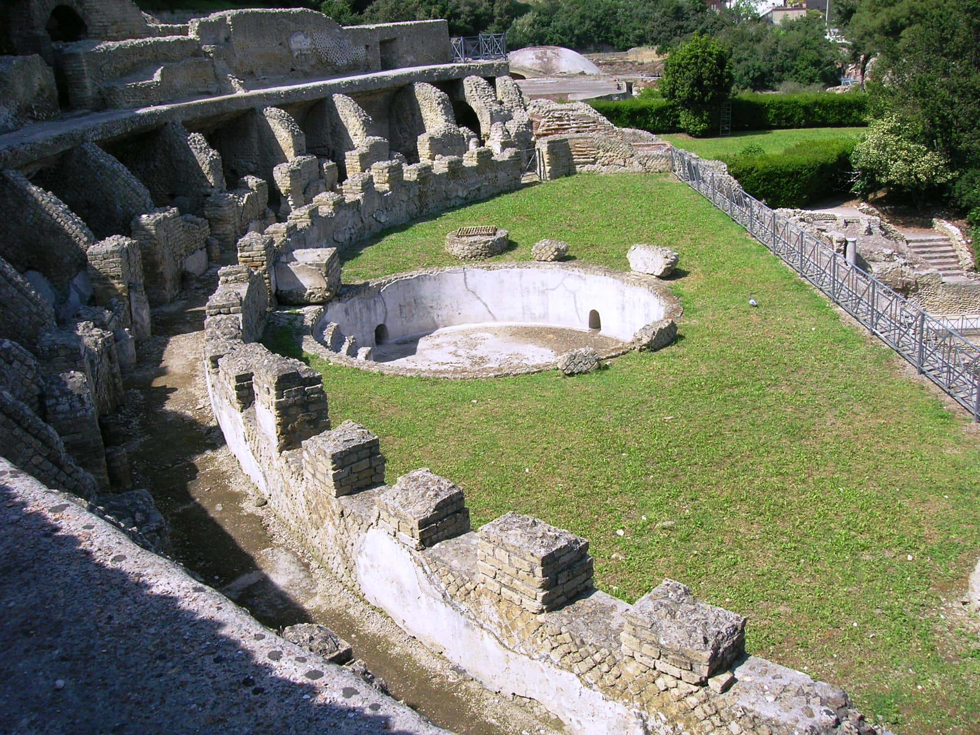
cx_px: 490
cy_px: 368
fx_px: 963
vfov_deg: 41.8
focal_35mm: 34
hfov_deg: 54.0
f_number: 4.9
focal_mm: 5.7
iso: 50
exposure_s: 1/255
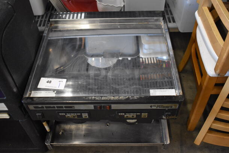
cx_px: 114
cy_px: 76
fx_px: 229
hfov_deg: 53.1
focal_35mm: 36
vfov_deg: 37.0
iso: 2800
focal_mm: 24
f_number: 4
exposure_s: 1/125
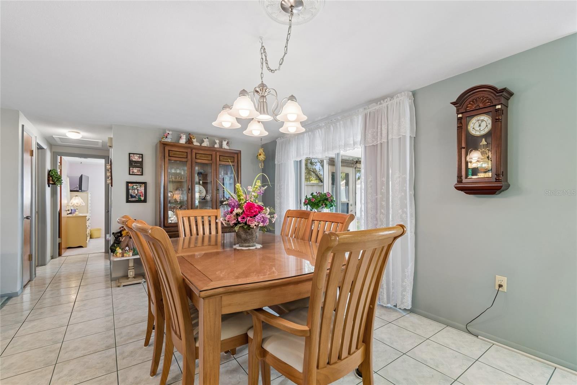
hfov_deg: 100.4
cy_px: 192
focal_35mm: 15
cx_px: 288
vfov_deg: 77.3
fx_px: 240
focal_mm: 10
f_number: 7.1
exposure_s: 1/2.5
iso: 100
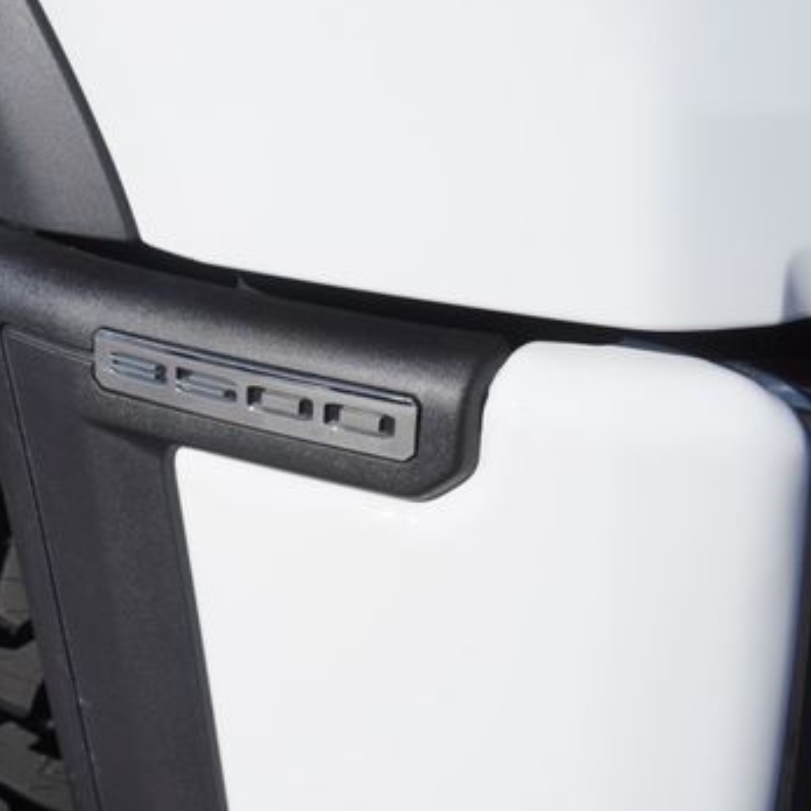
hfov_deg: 28.8
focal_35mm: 59
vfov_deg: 29.2
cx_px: 213
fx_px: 1558
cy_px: 451
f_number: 8
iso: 100
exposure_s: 1/320
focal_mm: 25
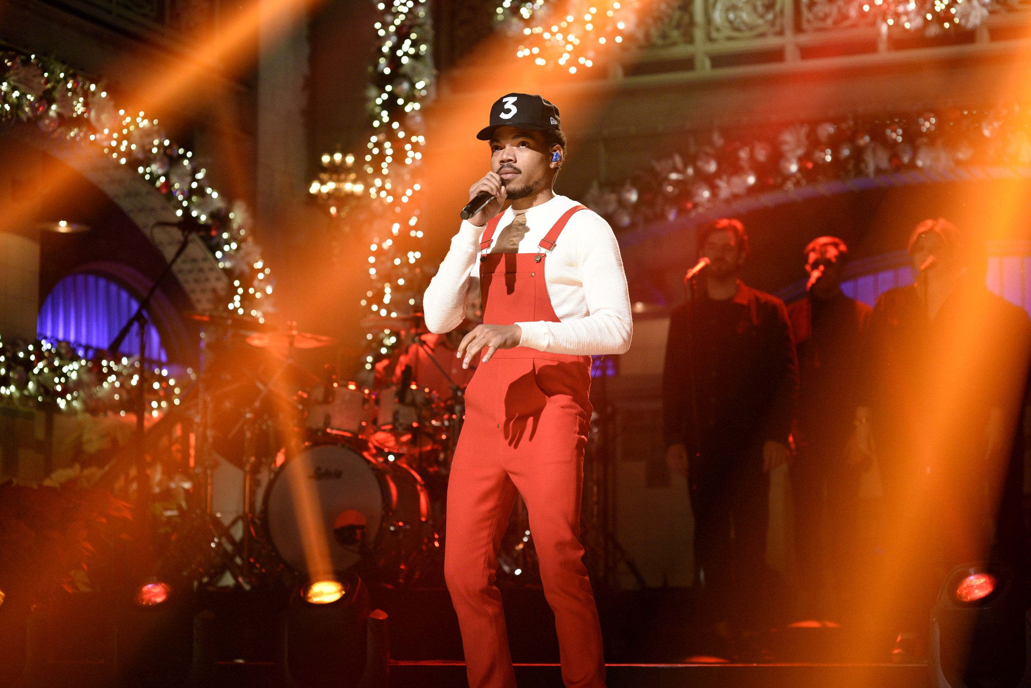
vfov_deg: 16.1
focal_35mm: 85
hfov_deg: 23.9
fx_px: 2435
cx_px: 516
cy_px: 344
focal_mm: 85
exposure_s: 1/200
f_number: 3.5
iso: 2500
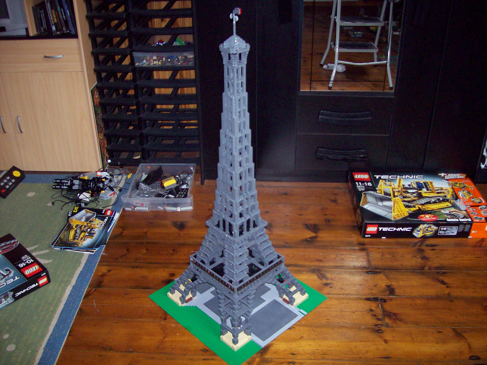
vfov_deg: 39.6
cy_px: 182
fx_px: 506
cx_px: 244
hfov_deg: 51.4
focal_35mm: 36
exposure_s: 1/64
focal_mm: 6
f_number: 2.7
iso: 140
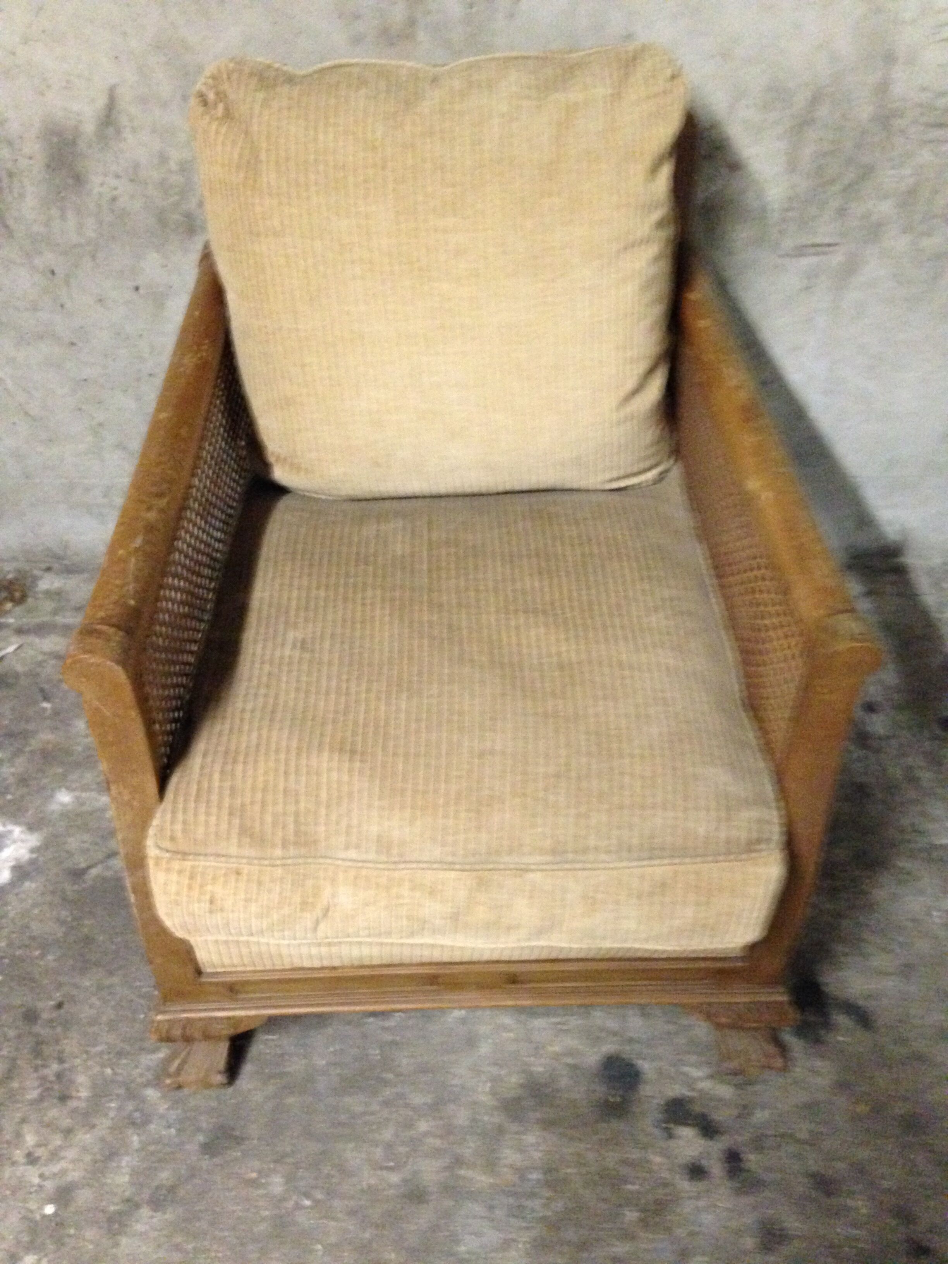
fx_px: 1205
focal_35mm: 33
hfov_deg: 42.9
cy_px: 632
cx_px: 474
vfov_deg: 55.4
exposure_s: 1/15
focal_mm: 4.12
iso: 640
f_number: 2.4
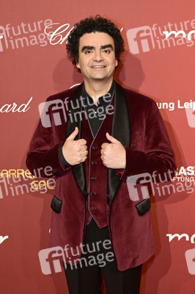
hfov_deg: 28.6
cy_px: 147
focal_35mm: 47
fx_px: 383
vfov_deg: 41.9
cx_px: 98
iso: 1600
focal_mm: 47
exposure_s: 1/160
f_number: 5.6
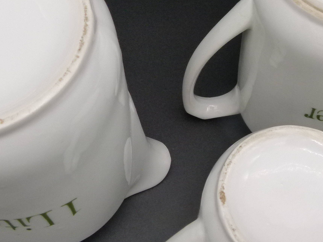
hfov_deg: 30.7
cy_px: 86
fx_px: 588
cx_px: 168
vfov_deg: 23.2
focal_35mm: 63
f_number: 3.6
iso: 160
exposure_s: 1/125
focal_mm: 4.5
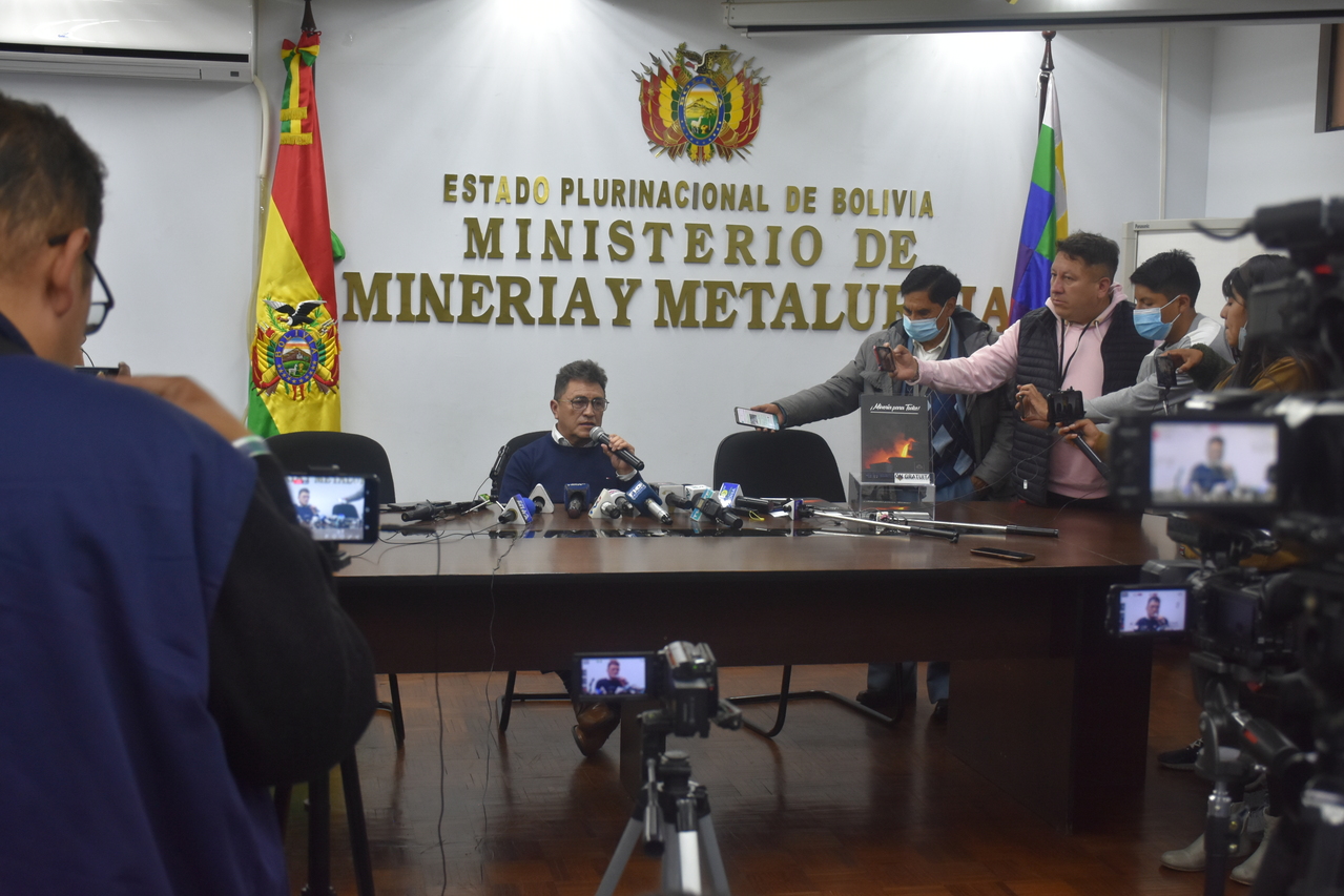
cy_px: 448
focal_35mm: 48
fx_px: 1792
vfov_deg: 28.1
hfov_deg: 41.1
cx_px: 672
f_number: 5.6
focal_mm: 32
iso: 800
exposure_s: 1/125
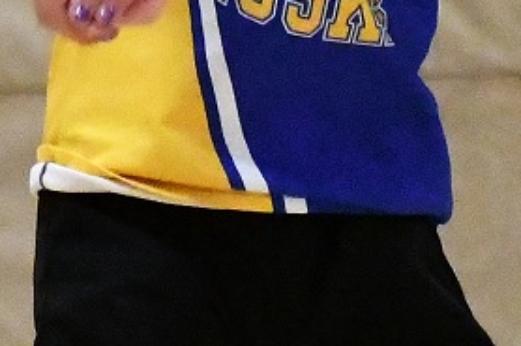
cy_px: -288
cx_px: 809
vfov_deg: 3.3
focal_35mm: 409
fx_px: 5915
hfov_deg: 5.0
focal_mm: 70
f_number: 2.8
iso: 14400
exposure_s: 1/1000
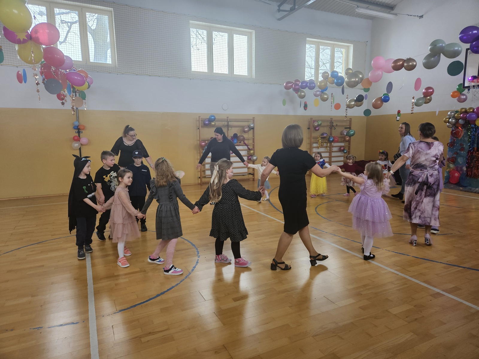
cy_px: 180
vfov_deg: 58.9
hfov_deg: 73.9
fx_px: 318
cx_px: 240
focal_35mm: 23
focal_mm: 5.4
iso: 125
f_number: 1.8
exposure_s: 1/180
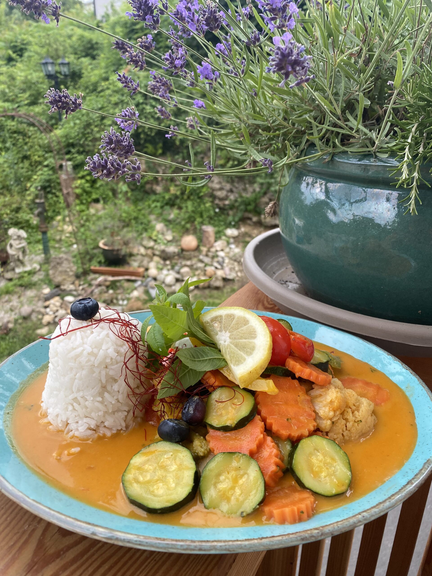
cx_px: 216
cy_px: 288
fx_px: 433
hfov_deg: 53.1
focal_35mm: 26
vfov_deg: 67.3
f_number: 1.8
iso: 80
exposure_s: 1/121
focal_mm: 4.25
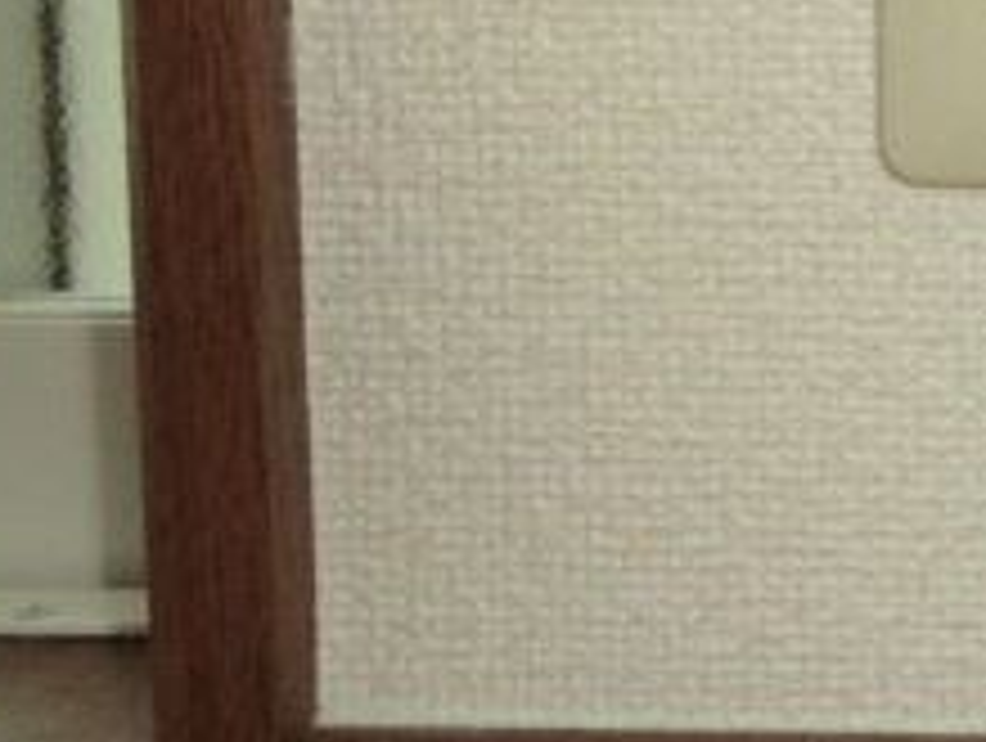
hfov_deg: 24.1
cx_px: 1306
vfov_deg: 19.9
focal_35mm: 70
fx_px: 1997
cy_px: -117
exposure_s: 1/60
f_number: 3.2
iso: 200
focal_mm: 4.3
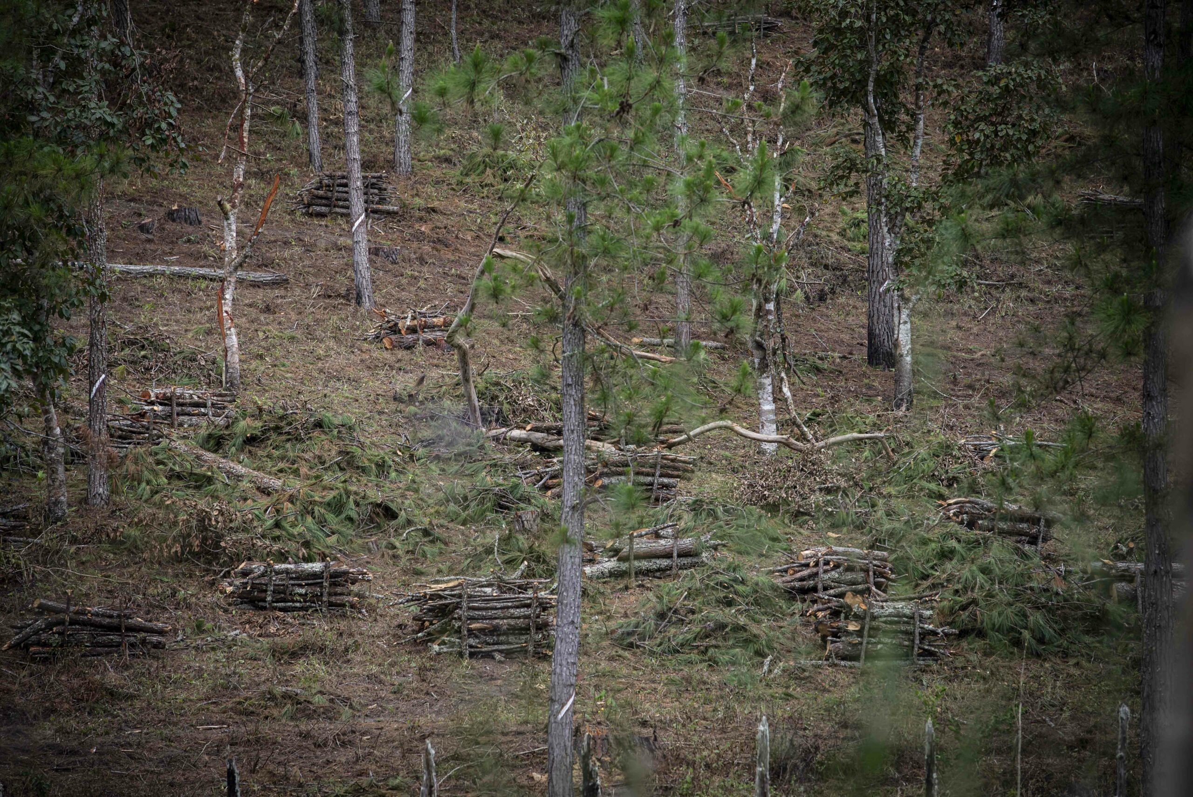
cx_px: 596
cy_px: 398
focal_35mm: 185
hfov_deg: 11.1
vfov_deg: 7.4
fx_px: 6133
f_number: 5
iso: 250
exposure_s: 1/800
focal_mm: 185
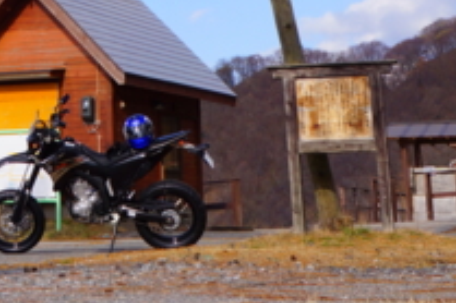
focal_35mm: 115
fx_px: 1455
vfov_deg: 11.0
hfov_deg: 17.5
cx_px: 44
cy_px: -276
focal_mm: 20
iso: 100
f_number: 8
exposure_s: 1/320
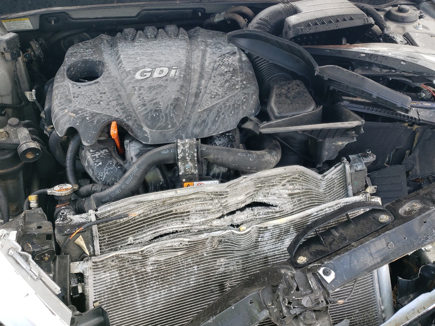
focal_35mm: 33
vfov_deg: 42.9
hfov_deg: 55.4
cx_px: 211
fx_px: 415
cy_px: 146
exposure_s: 1/312
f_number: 1.5
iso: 50
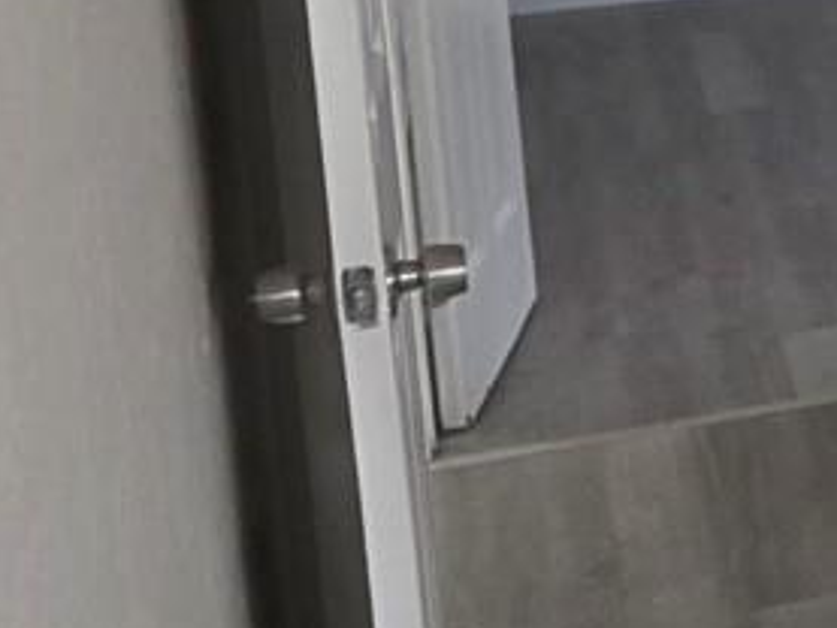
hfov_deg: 11.0
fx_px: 3217
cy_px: -199
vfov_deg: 10.9
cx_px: 2345
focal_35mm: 133
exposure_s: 1/120
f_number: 1.7
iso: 400
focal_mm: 6.3
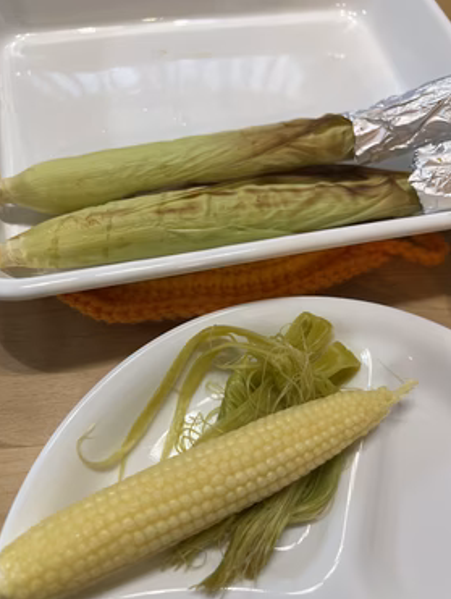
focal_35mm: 28
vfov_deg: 63.4
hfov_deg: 49.8
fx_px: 486
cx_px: 221
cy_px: 307
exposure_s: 1/100
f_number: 1.5
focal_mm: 5.7
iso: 125
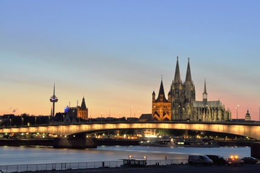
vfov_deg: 16.5
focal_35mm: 82
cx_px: 130
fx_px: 595
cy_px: 86
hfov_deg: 24.6
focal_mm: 55
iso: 200
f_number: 22
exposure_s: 8
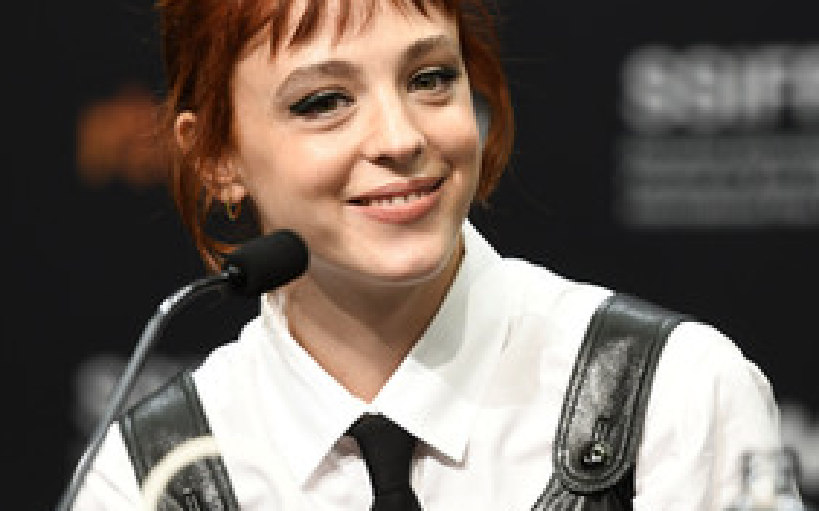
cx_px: 388
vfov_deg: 4.4
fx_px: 6716
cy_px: 287
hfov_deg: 7.0
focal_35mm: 301
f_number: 3.5
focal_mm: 185
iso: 1250
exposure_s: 1/200
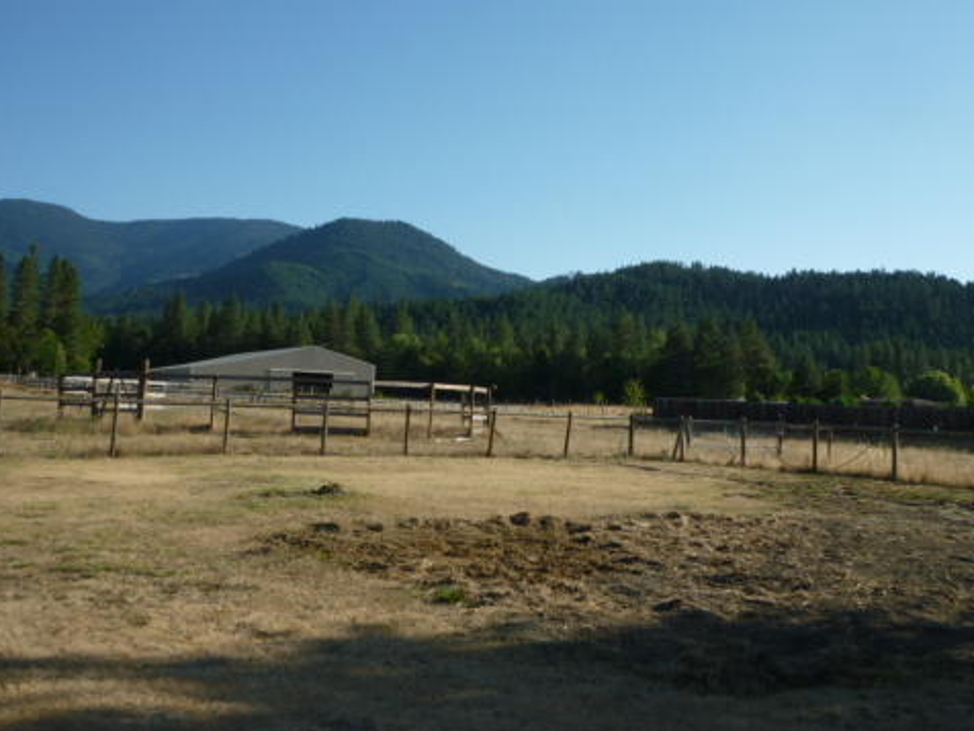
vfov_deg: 36.5
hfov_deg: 47.6
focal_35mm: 39
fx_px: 1097
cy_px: 252
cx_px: 579
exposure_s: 1/640
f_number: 4
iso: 100
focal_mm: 5.2
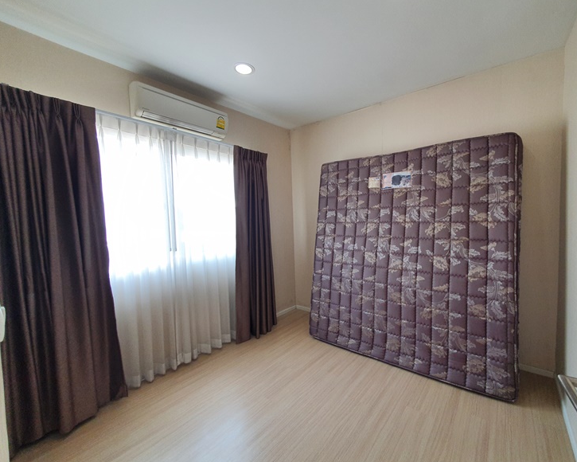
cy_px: 231
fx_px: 239
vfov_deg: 88.0
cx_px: 317
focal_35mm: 14
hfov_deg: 100.4
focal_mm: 1.8
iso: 50
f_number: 2.2
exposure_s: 1/50
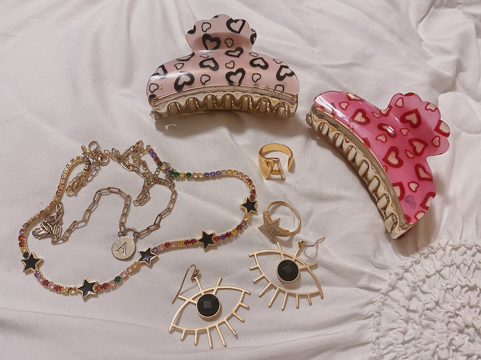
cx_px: 240
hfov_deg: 67.3
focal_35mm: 26
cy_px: 180
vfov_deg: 53.1
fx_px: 361
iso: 250
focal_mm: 4.25
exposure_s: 1/60
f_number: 1.8
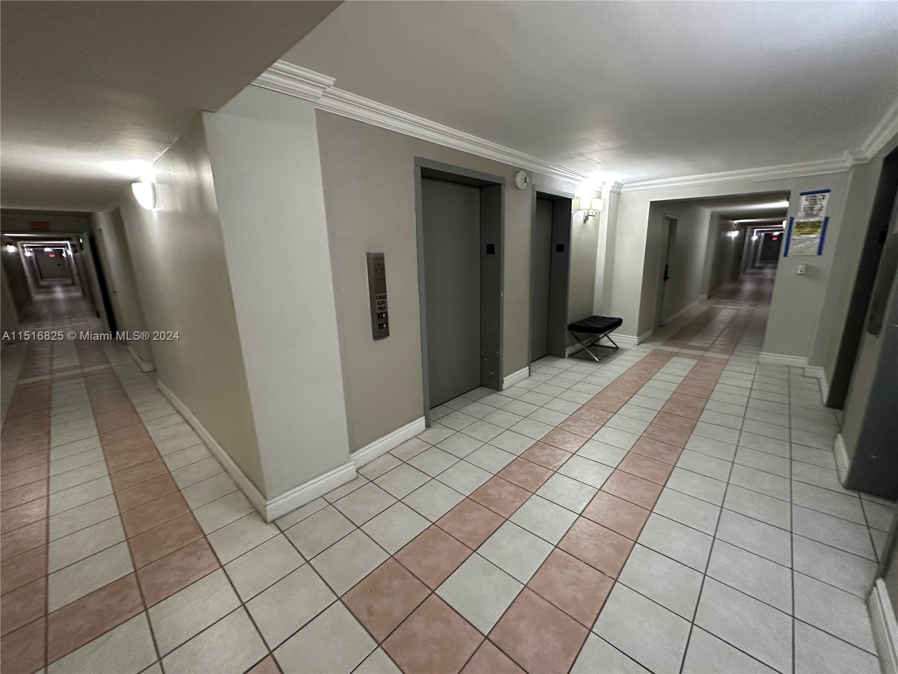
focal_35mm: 14
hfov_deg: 102.1
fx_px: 363
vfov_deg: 85.7
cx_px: 449
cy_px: 337
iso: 640
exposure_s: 1/60
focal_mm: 2.22
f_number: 2.2
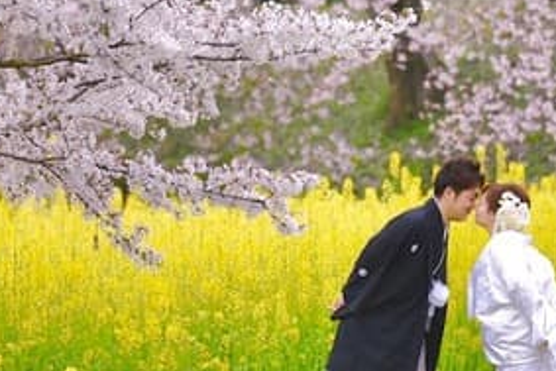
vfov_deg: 1.4
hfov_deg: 2.0
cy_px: 262
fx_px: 15745
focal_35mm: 1019
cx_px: 444
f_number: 5.6
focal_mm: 200
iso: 400
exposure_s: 1/800
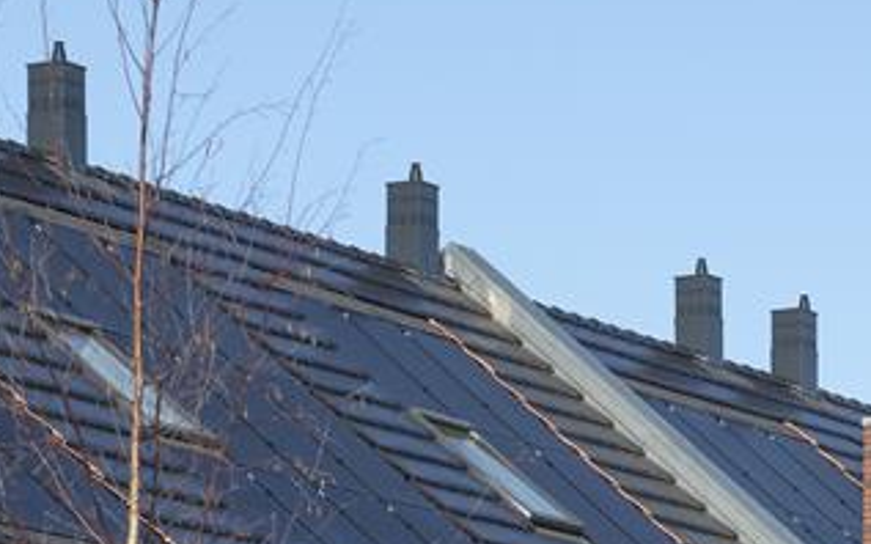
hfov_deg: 8.4
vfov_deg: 5.2
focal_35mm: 250
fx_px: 5933
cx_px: 539
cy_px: 566
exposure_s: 1/640
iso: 200
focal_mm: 48
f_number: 7.1
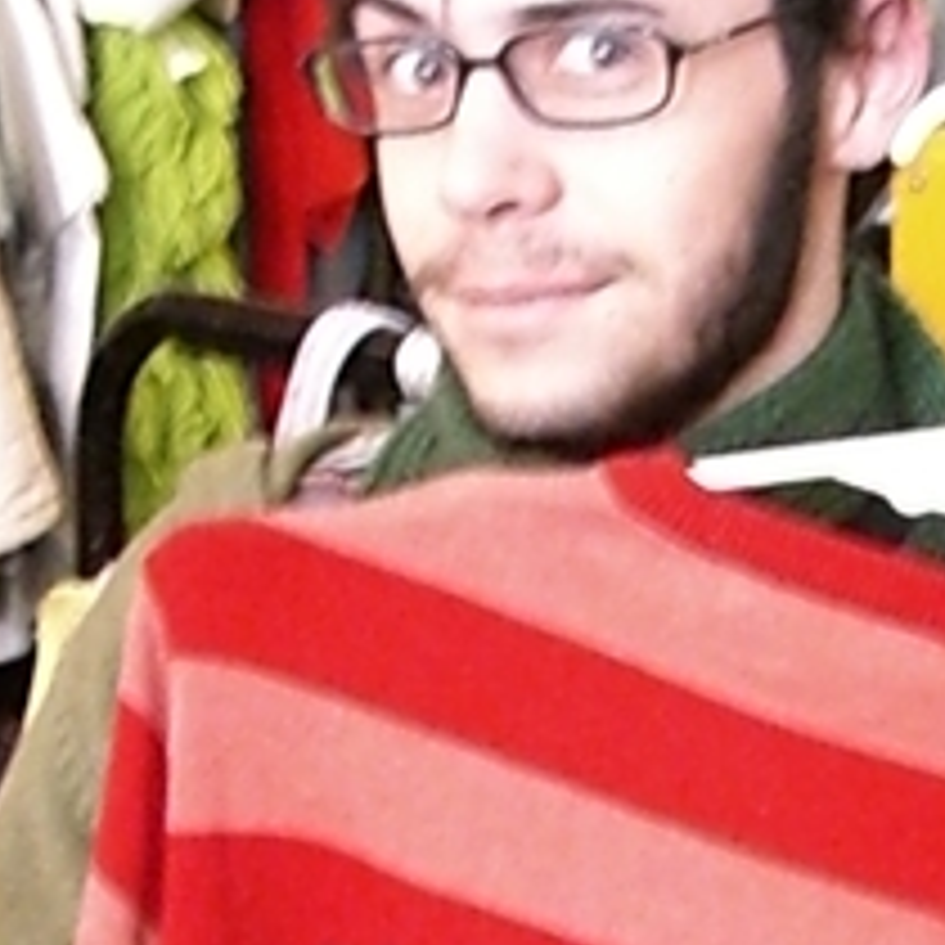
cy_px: 974
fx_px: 3459
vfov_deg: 15.2
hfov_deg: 15.5
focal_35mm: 112
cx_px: 594
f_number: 2.7
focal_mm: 6.2
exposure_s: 1/10
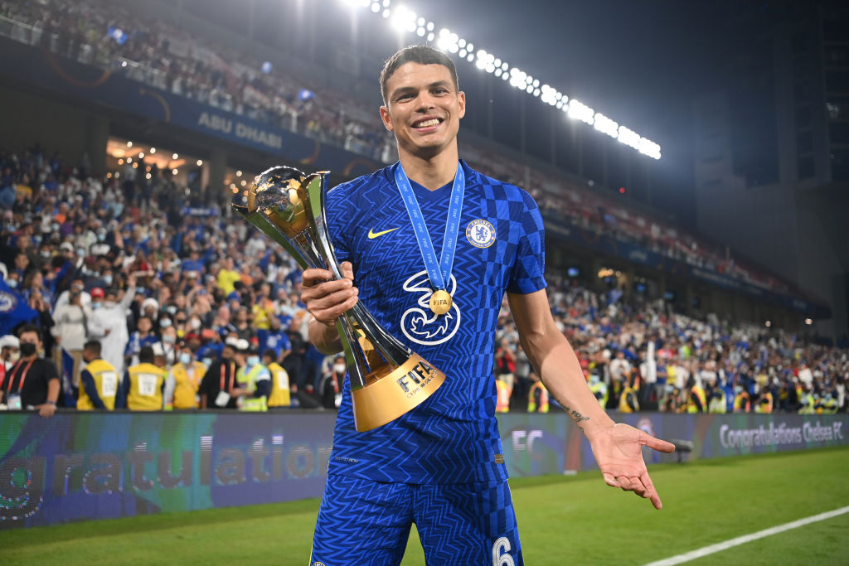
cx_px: 424
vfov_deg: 38.9
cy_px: 283
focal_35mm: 34
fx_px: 802
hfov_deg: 55.8
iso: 1600
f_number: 2.8
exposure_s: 1/1250
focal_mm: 34
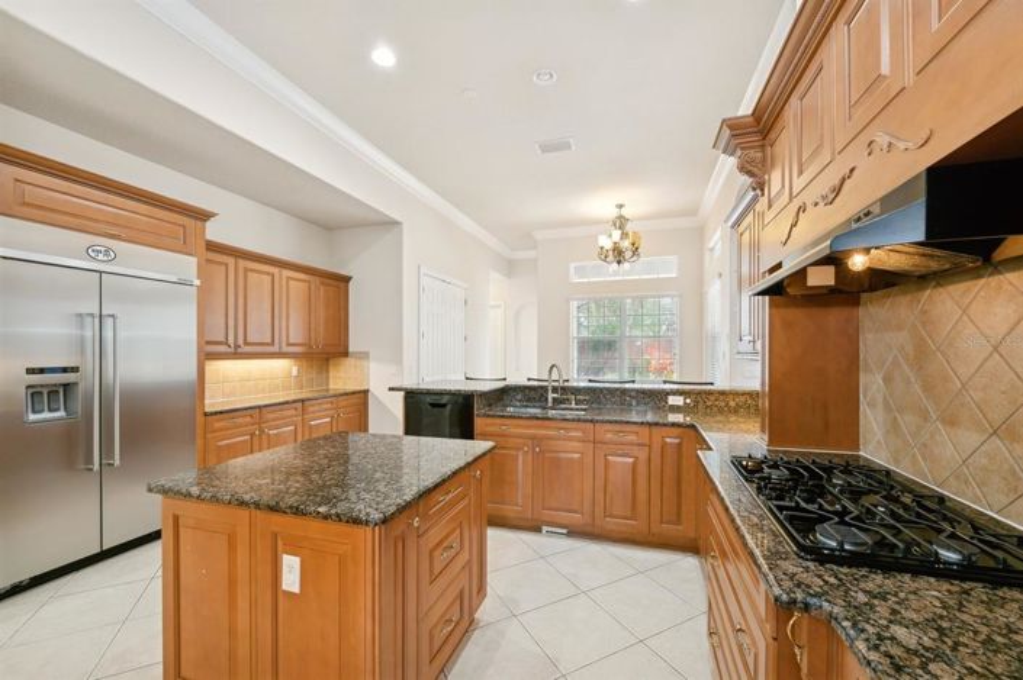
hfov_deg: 104.3
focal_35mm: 14
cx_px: 512
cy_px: 340
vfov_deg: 81.1
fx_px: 398
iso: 100
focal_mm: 14
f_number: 11
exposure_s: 1/1.25
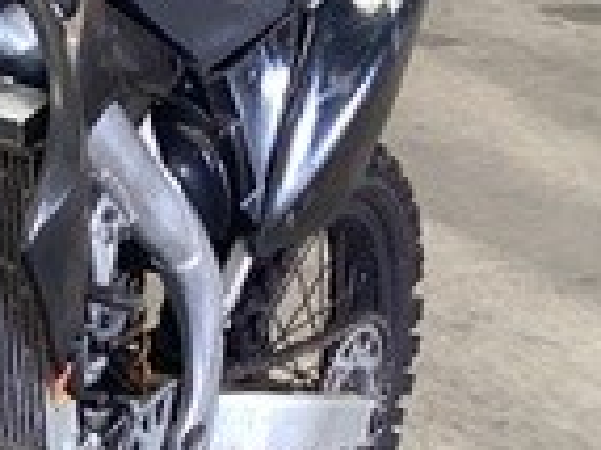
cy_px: 471
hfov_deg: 13.8
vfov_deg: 10.5
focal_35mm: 139
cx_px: -97
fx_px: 2411
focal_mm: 3.3
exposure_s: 1/50
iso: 80
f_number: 2.4
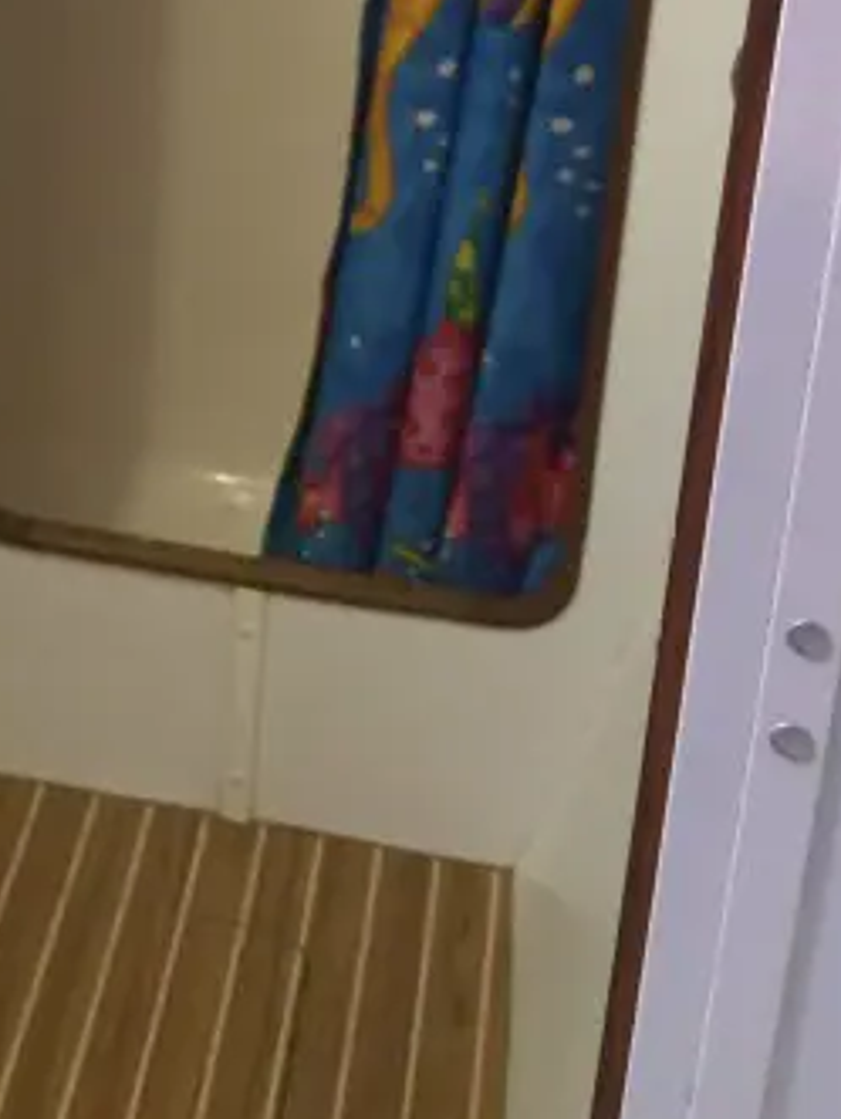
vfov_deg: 26.1
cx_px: -68
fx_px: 2263
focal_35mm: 70
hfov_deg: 20.2
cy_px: -44
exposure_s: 1/15
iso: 64
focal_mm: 4.15
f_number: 2.2
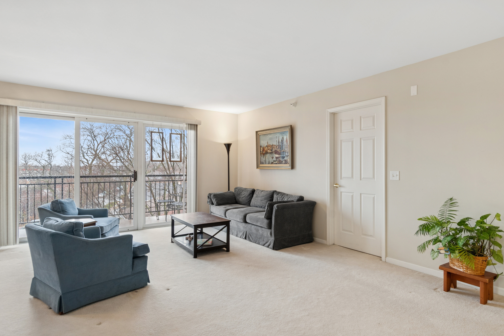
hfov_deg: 86.9
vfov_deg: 64.5
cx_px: 260
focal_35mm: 19
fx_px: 266
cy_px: 175
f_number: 8
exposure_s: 1/13
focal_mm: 12
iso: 320
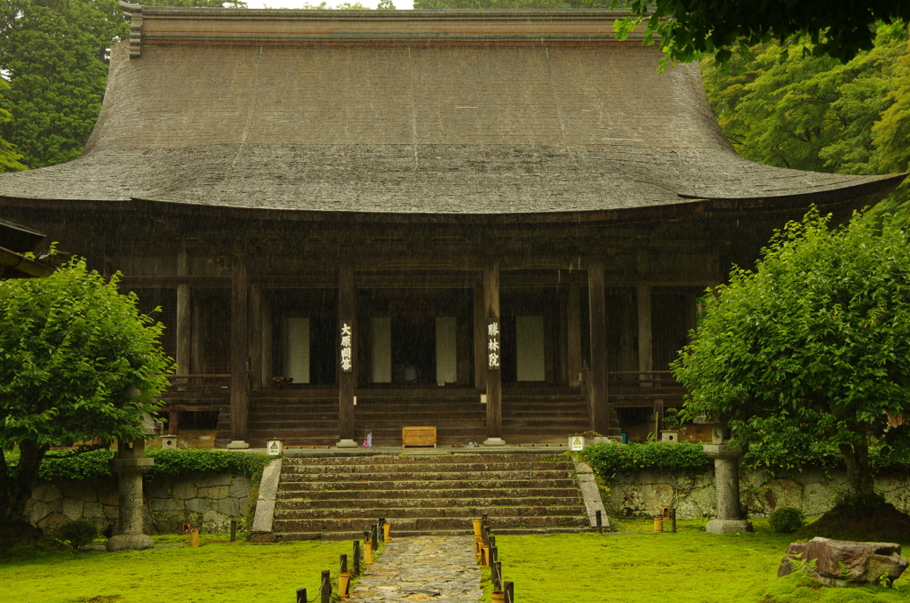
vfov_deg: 24.9
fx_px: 1362
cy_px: 302
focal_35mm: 54
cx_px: 455
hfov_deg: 36.9
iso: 200
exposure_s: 1/125
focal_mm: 36
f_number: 6.3
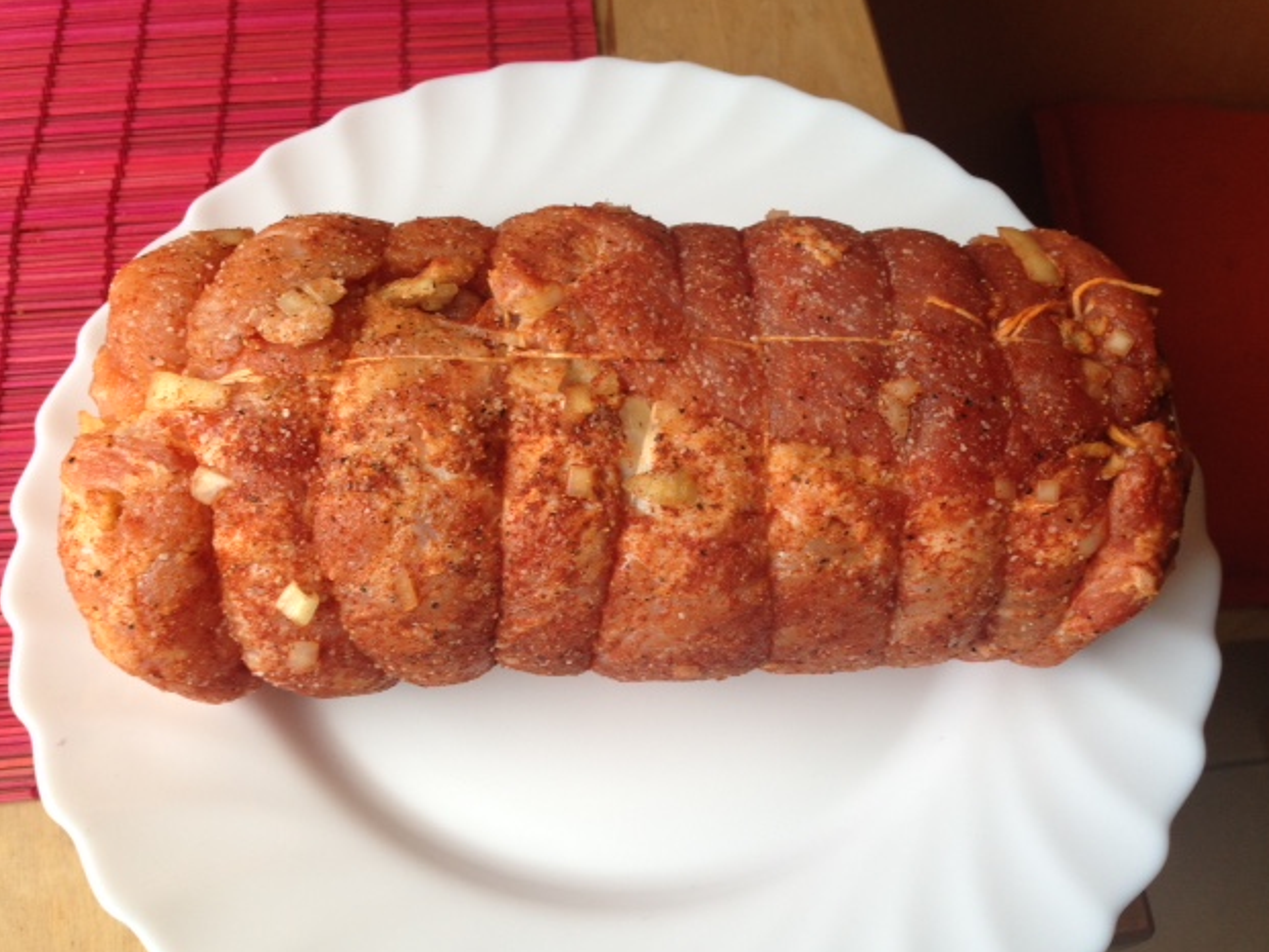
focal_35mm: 34
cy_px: 480
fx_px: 1247
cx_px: 646
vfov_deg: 41.8
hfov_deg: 53.9
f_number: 2.4
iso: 50
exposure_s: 1/60
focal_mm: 4.12
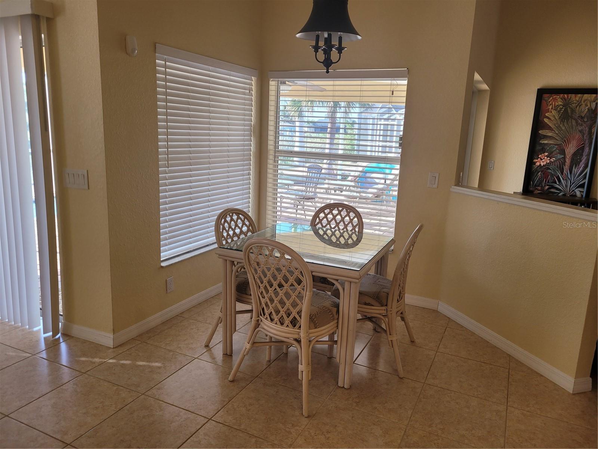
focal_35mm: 26
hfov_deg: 67.3
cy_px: 224
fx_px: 449
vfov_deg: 53.1
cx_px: 299
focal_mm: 5.4
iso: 100
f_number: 1.8
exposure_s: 1/120
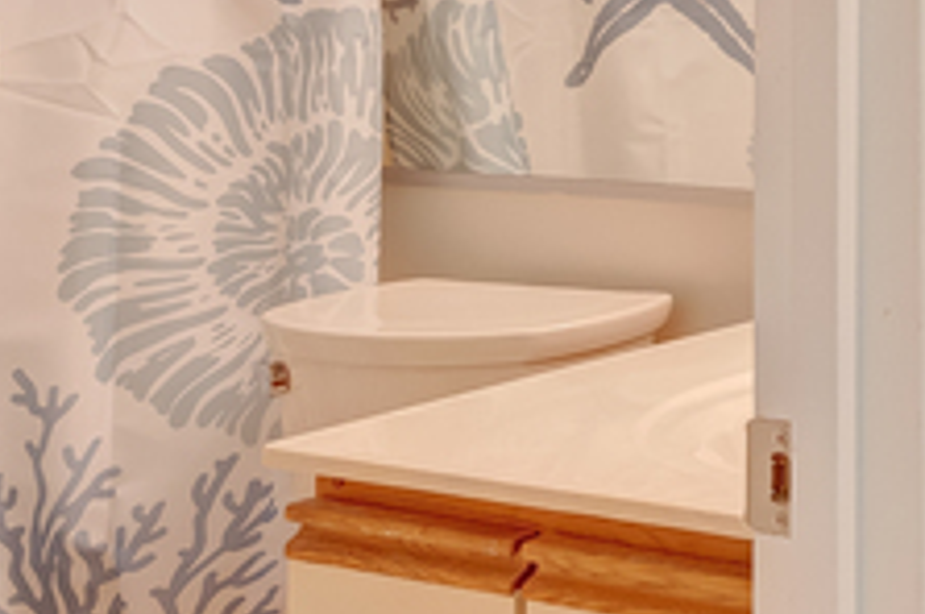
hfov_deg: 18.5
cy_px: -64
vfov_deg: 18.9
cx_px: 1871
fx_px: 1770
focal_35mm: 69
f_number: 8
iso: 320
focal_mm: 15
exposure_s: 1/5
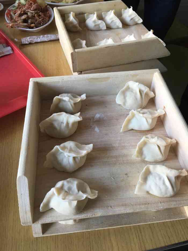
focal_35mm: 29
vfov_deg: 61.7
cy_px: 126
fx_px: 210
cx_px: 94
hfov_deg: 48.2
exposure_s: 1/33
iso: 50
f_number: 2.2
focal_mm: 4.15
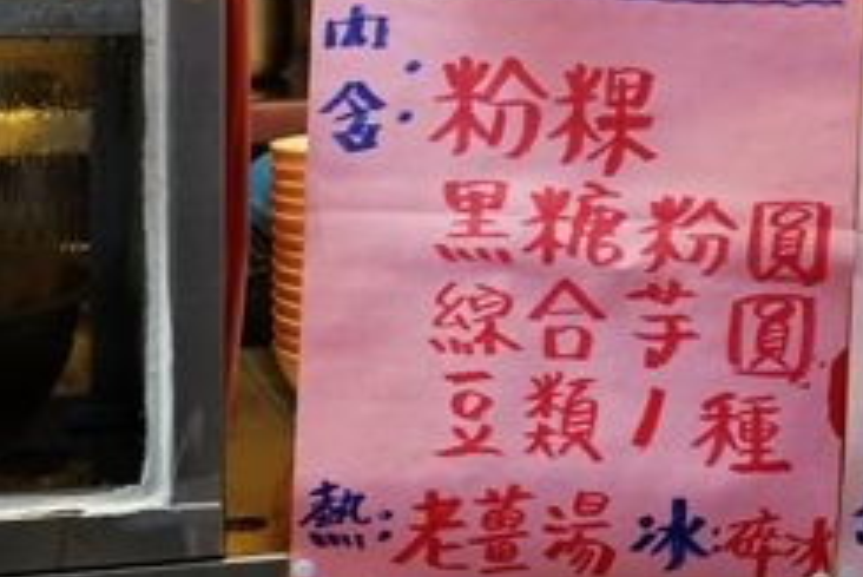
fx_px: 2614
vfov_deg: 12.4
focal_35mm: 109
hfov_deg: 18.5
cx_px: 746
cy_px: -51
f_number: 4
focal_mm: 15.28
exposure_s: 1/25
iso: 800
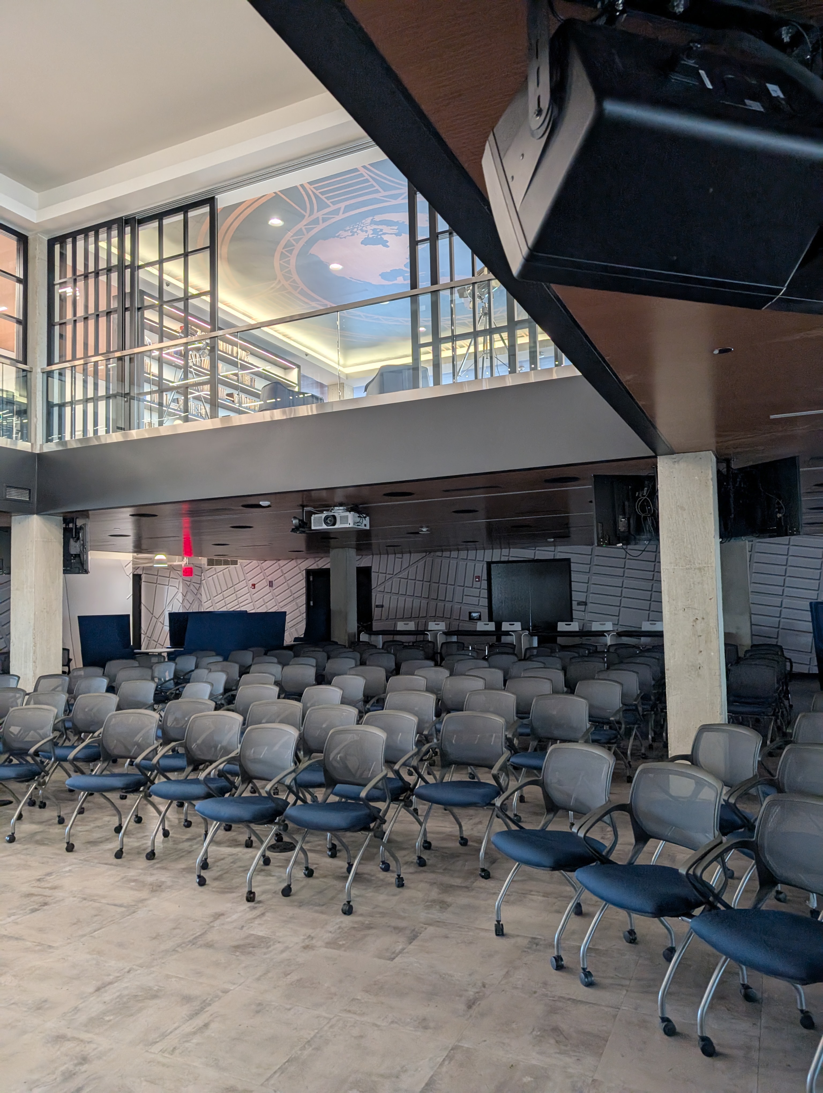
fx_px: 759
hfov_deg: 56.9
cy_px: 546
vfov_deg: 71.5
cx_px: 412
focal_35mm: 24
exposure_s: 1/120
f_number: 1.68
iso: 80
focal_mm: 6.9
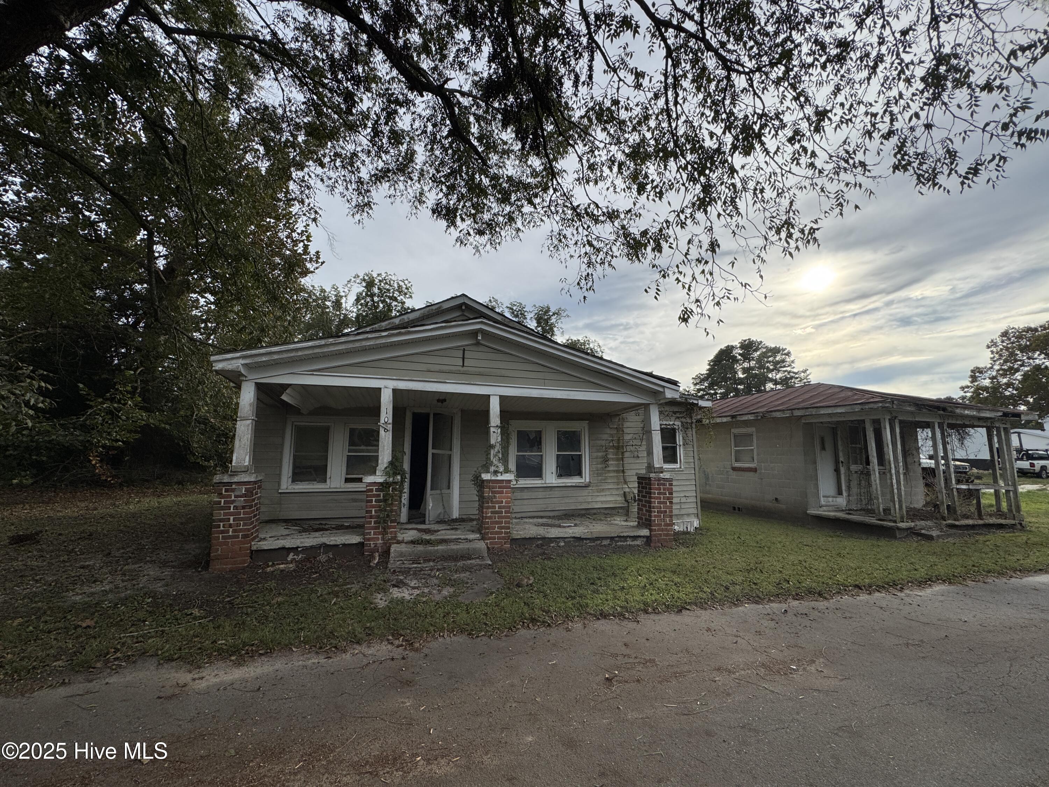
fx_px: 424
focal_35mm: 14
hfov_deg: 102.1
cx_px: 524
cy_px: 394
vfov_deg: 85.7
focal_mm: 2.22
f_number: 2.2
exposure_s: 1/1536
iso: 40
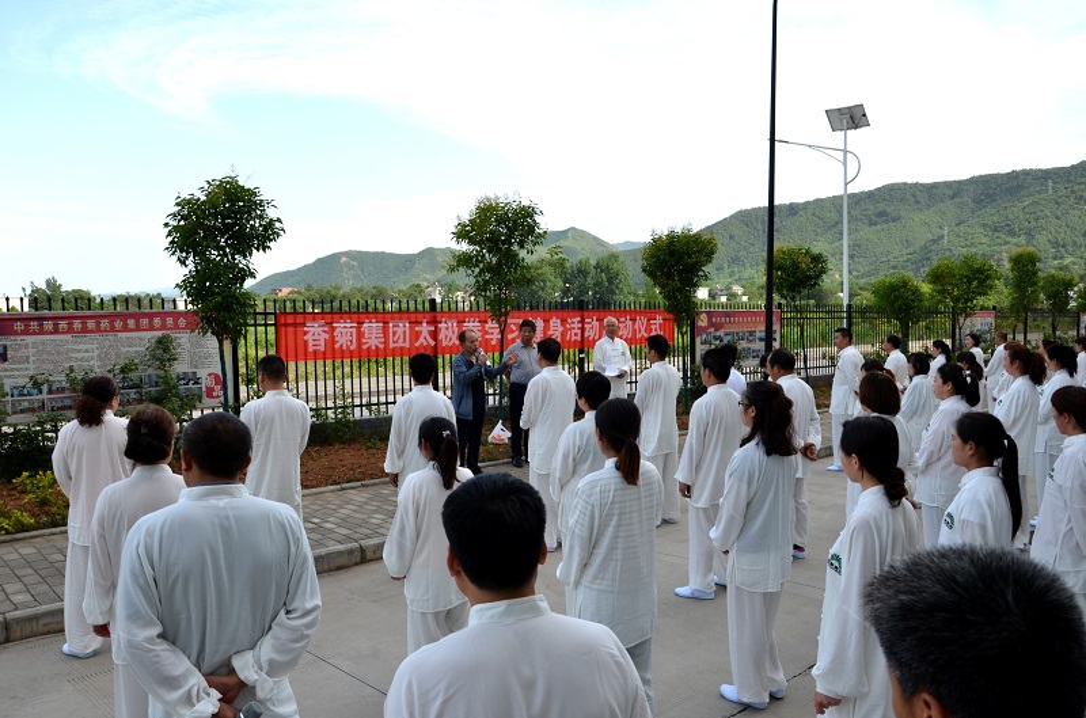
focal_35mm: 27
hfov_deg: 67.5
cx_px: 543
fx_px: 812
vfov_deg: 47.7
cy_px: 359
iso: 200
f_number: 8
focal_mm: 18
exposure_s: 1/250
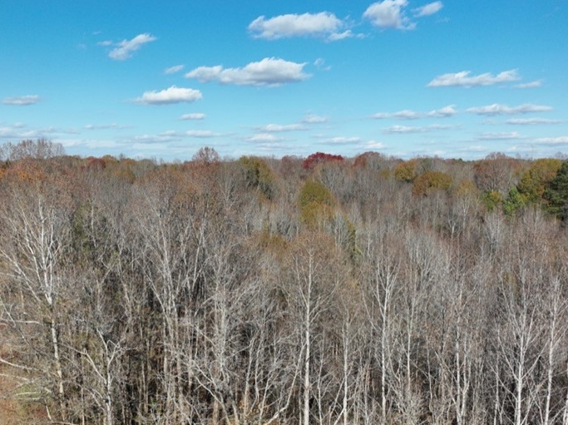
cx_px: 231
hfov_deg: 51.1
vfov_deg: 39.0
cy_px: 291
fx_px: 590
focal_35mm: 36
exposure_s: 1/240
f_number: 2.8
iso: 110
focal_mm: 12.29
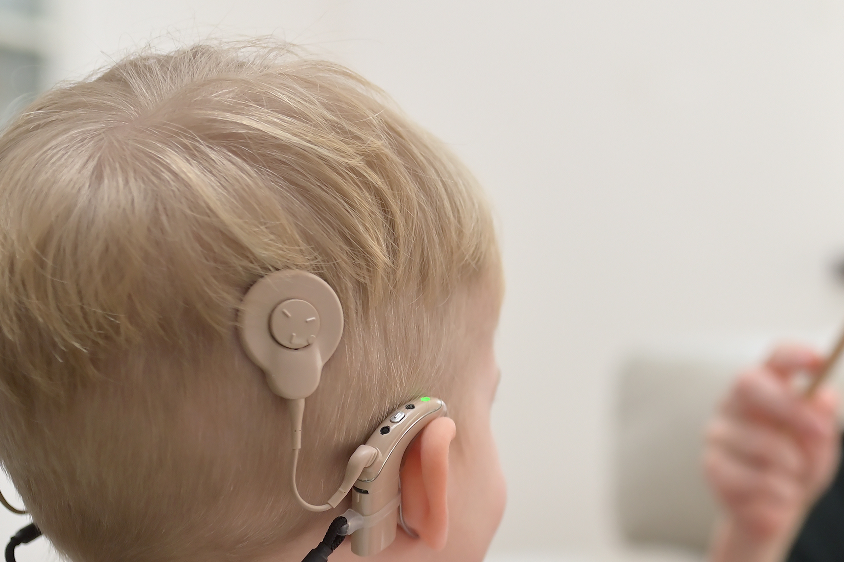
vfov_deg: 16.6
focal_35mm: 80
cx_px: 781
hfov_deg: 24.5
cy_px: 598
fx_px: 1874
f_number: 2.8
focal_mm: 35
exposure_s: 1/250
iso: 400
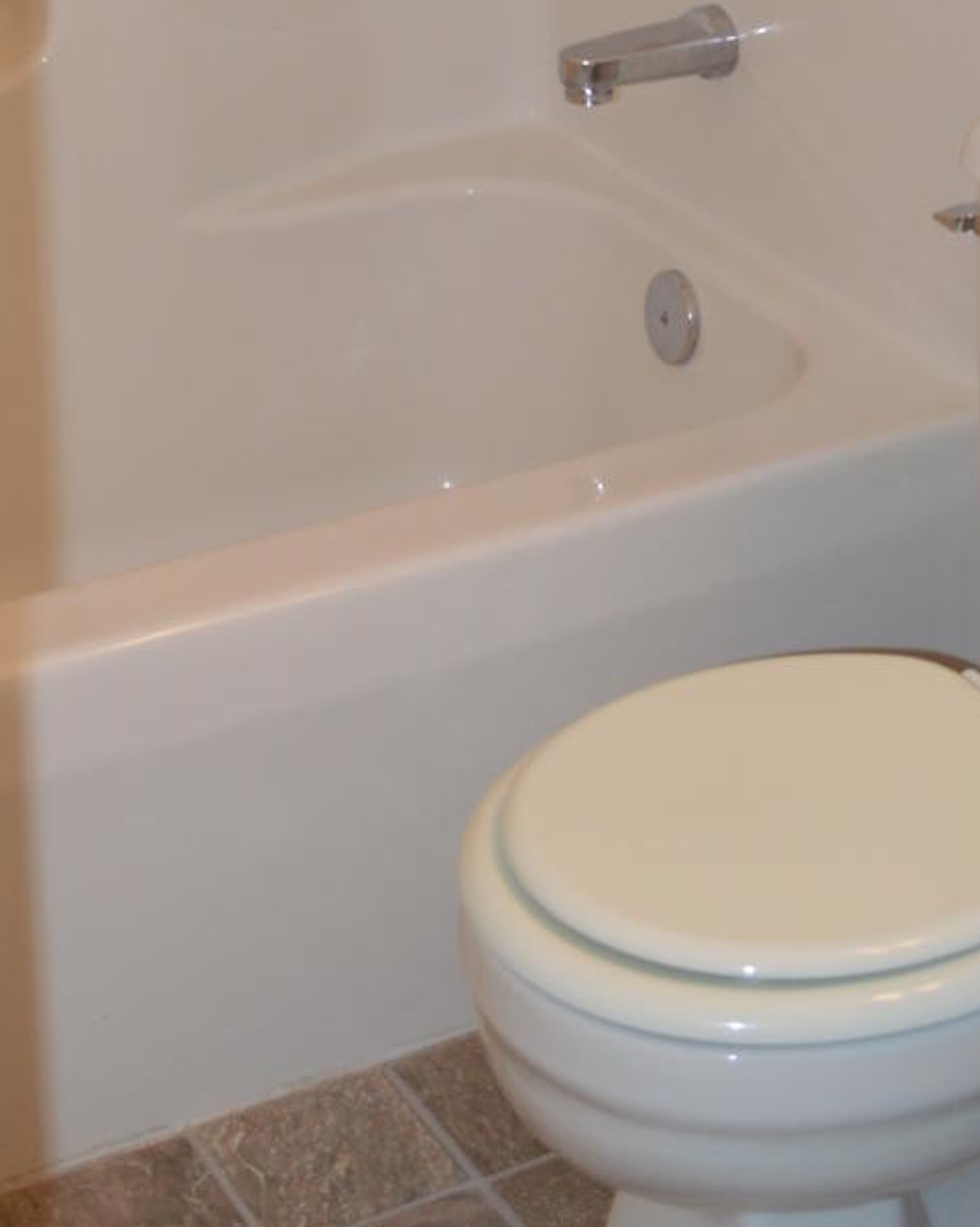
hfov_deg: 18.2
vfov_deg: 20.9
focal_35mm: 84
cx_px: 662
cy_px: -324
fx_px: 3047
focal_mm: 18
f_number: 4
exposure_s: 1/60
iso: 400
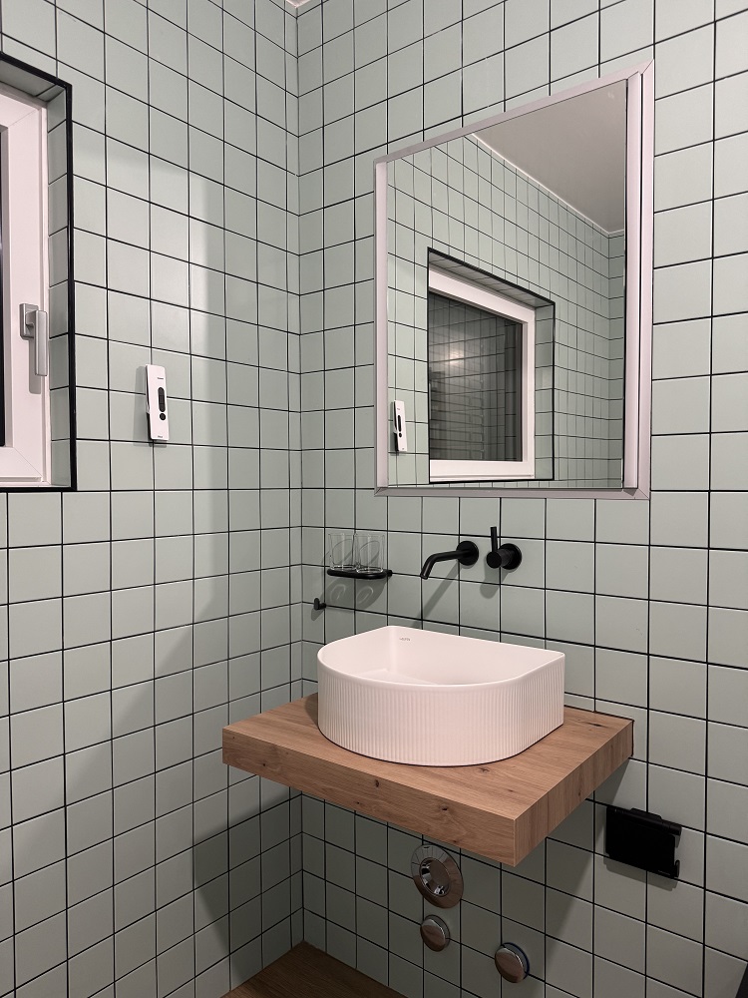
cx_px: 374
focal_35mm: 24
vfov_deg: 71.6
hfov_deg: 56.8
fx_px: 691
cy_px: 499
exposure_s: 1/50
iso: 200
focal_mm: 6.76
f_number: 1.78
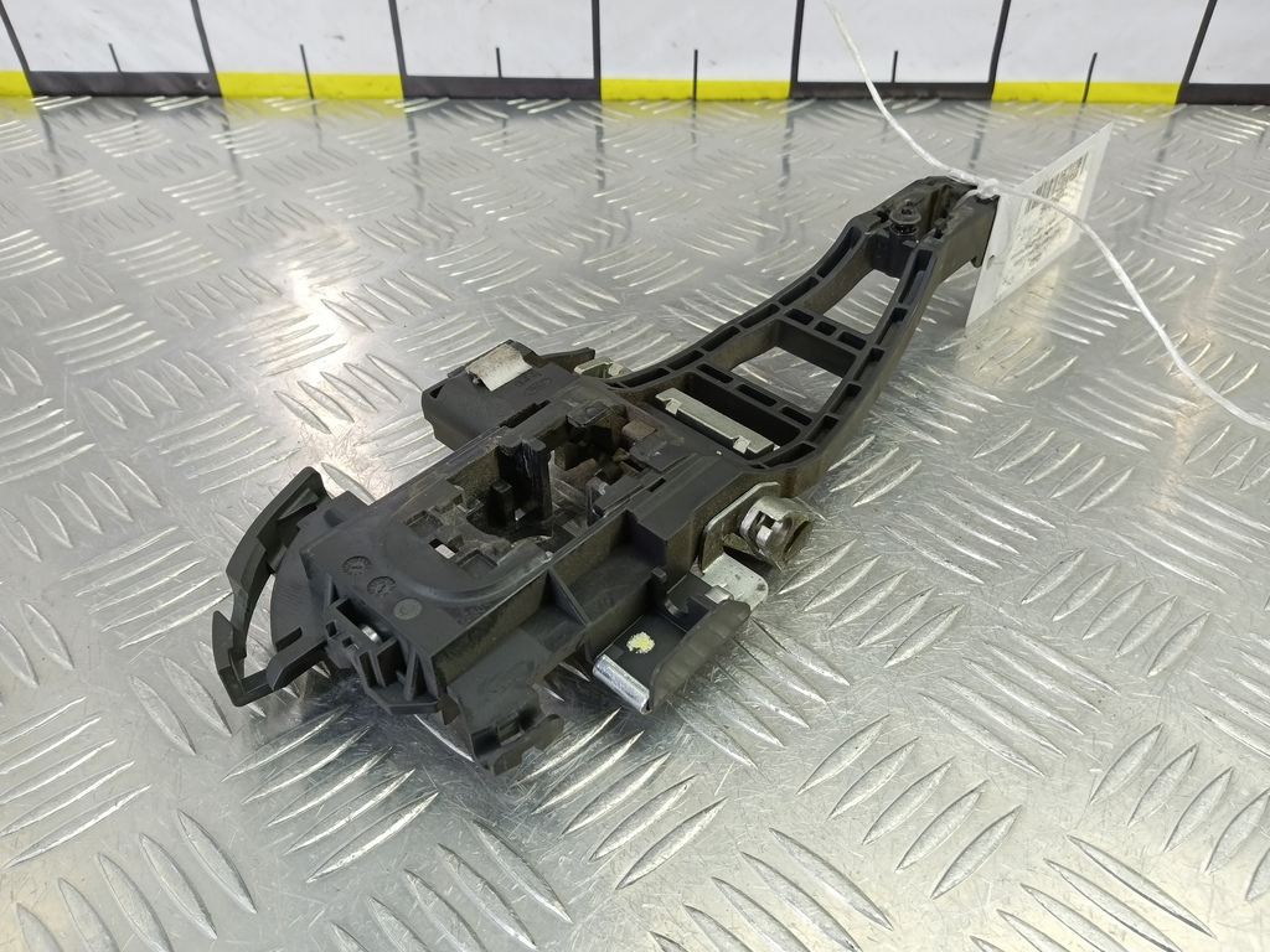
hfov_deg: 73.9
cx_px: 635
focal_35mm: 23
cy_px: 476
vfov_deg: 58.9
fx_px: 844
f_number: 1.6
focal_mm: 4.11
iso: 180
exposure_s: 1/50
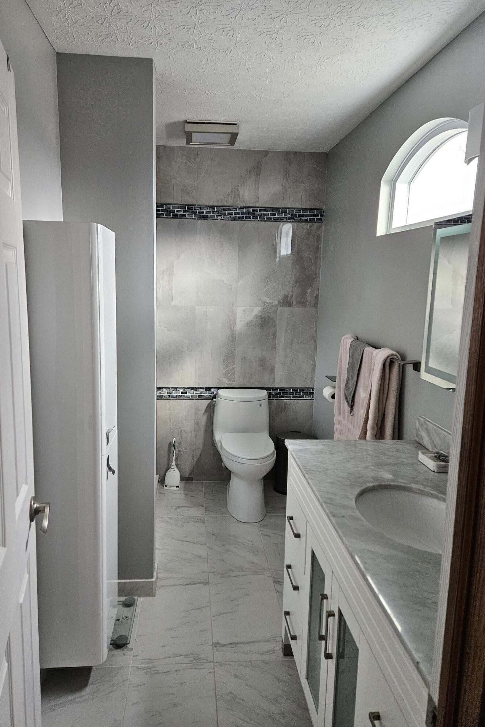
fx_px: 485
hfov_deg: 53.1
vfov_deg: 73.7
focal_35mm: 24
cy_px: 364
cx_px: 231
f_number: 1.8
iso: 500
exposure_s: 1/240
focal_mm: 5.4
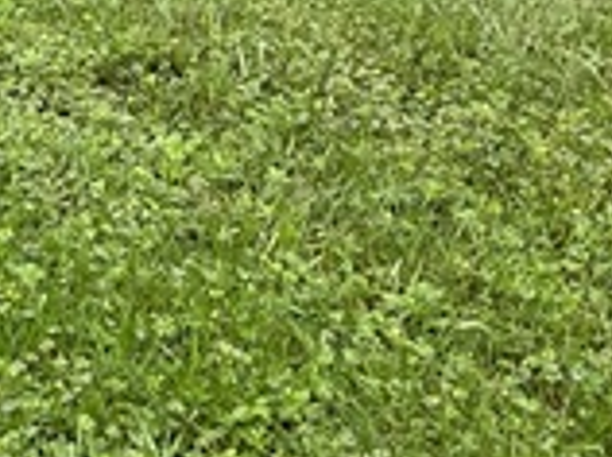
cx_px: -575
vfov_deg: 9.2
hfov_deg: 12.5
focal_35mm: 141
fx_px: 2489
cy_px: -689
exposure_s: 1/314
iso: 50
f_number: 1.5
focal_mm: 5.7
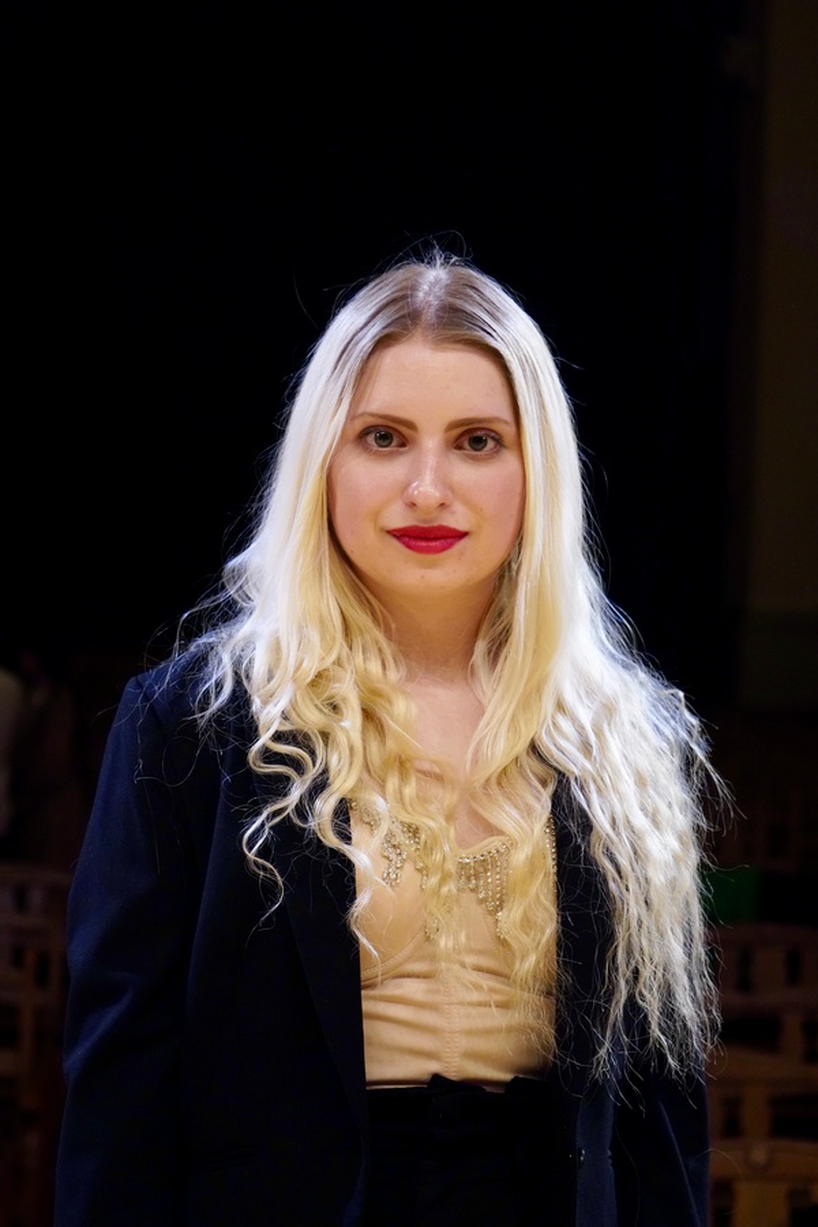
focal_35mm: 70
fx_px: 2386
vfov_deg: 28.8
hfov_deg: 19.5
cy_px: 614
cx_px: 409
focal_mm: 70
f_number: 5.6
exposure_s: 1/100
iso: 3200
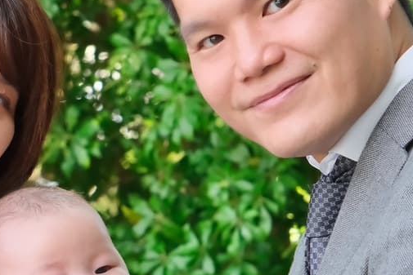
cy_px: 177
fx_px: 3924
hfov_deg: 6.0
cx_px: 99
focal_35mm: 342
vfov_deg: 4.0
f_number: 5.6
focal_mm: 80
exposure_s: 1/250
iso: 1600
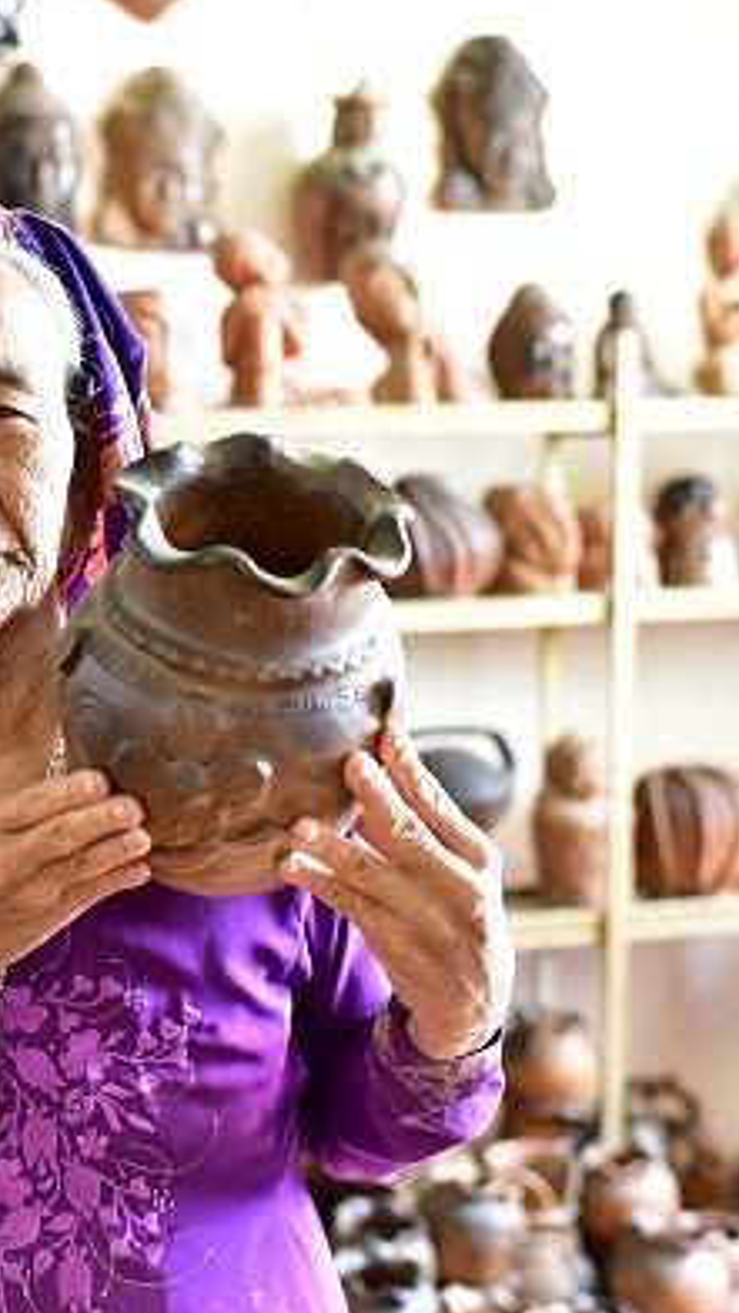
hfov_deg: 20.7
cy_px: 655
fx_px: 1951
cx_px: -23
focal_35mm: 56
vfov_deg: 37.2
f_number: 3.2
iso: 1250
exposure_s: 1/40
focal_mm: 35
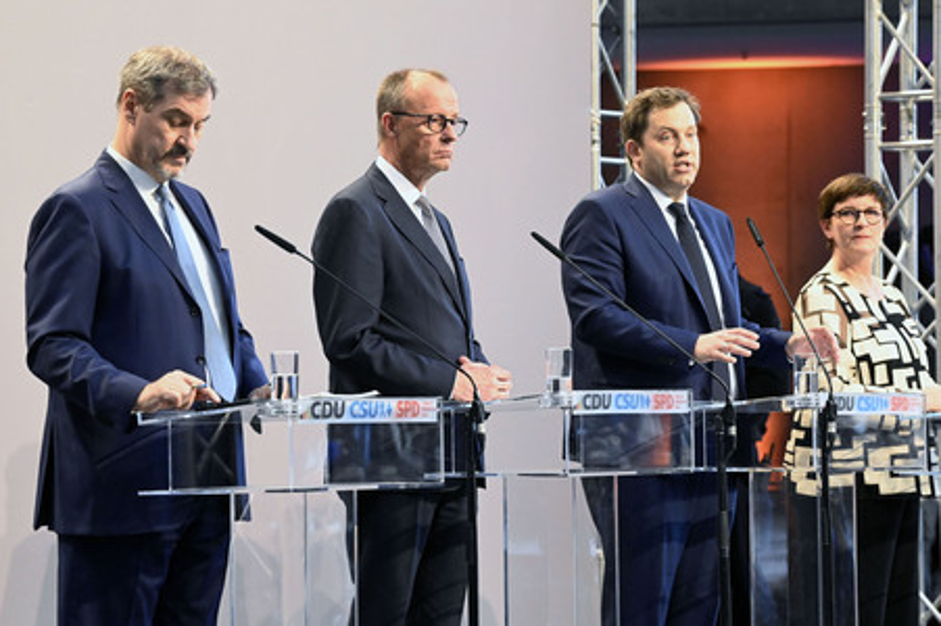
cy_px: 313
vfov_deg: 8.1
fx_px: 4440
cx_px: 470
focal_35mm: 170
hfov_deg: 12.1
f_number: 6.3
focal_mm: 170
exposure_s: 1/640
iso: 12800
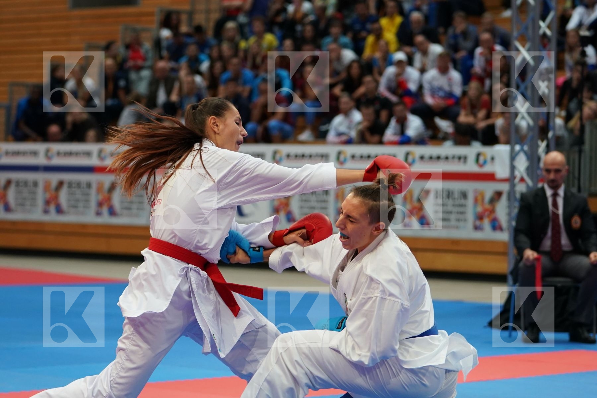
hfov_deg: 15.9
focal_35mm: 129
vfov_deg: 10.6
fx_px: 2139
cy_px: 199
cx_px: 298
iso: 1600
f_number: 2.8
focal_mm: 86
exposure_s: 1/1000
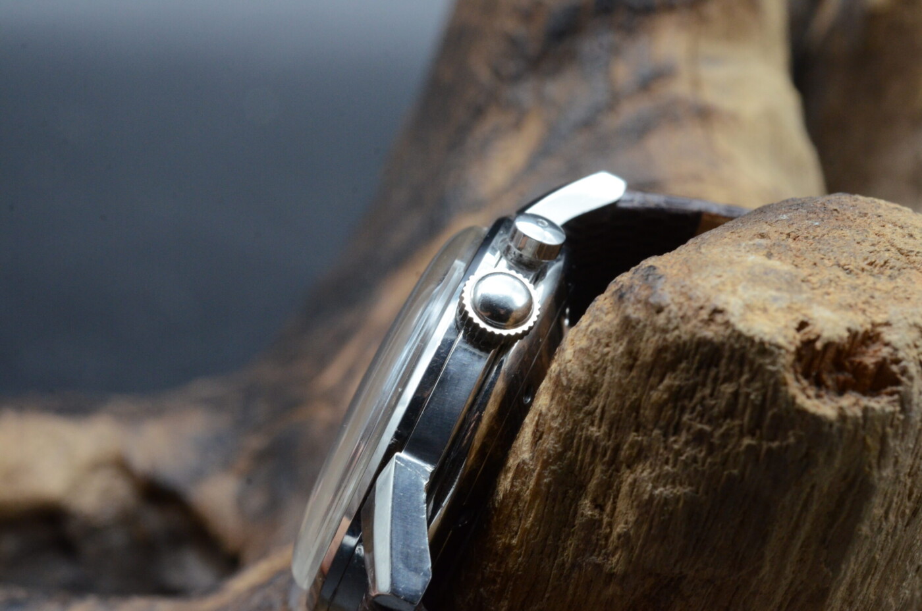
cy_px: 306
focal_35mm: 90
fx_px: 2301
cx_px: 461
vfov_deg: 15.1
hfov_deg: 22.7
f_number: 16
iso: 1600
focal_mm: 60
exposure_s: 1/50
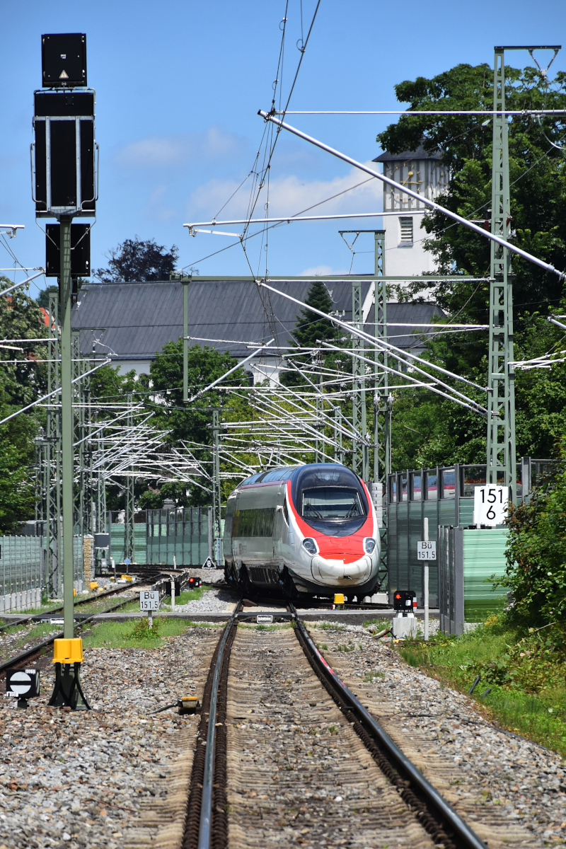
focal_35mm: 210
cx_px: 283
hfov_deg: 6.5
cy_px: 424
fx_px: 4952
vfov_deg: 9.8
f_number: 6.3
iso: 400
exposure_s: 1/1600
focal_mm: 140
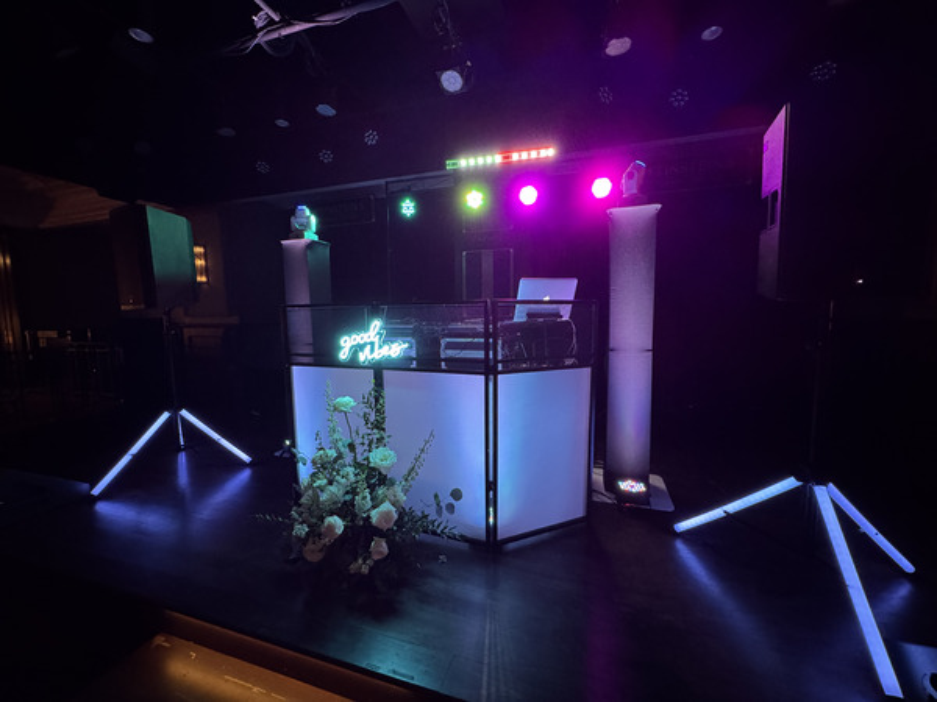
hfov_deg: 102.1
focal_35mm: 14
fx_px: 379
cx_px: 468
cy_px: 351
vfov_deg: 85.7
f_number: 2.2
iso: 640
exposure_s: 1/50
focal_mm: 2.22
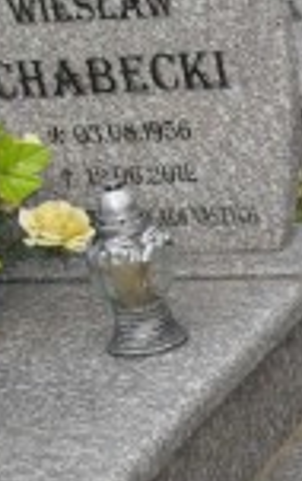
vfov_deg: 13.1
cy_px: 491
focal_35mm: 157
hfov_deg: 7.3
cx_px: 970
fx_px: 2058
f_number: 8.4
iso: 100
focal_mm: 6.3
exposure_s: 1/90
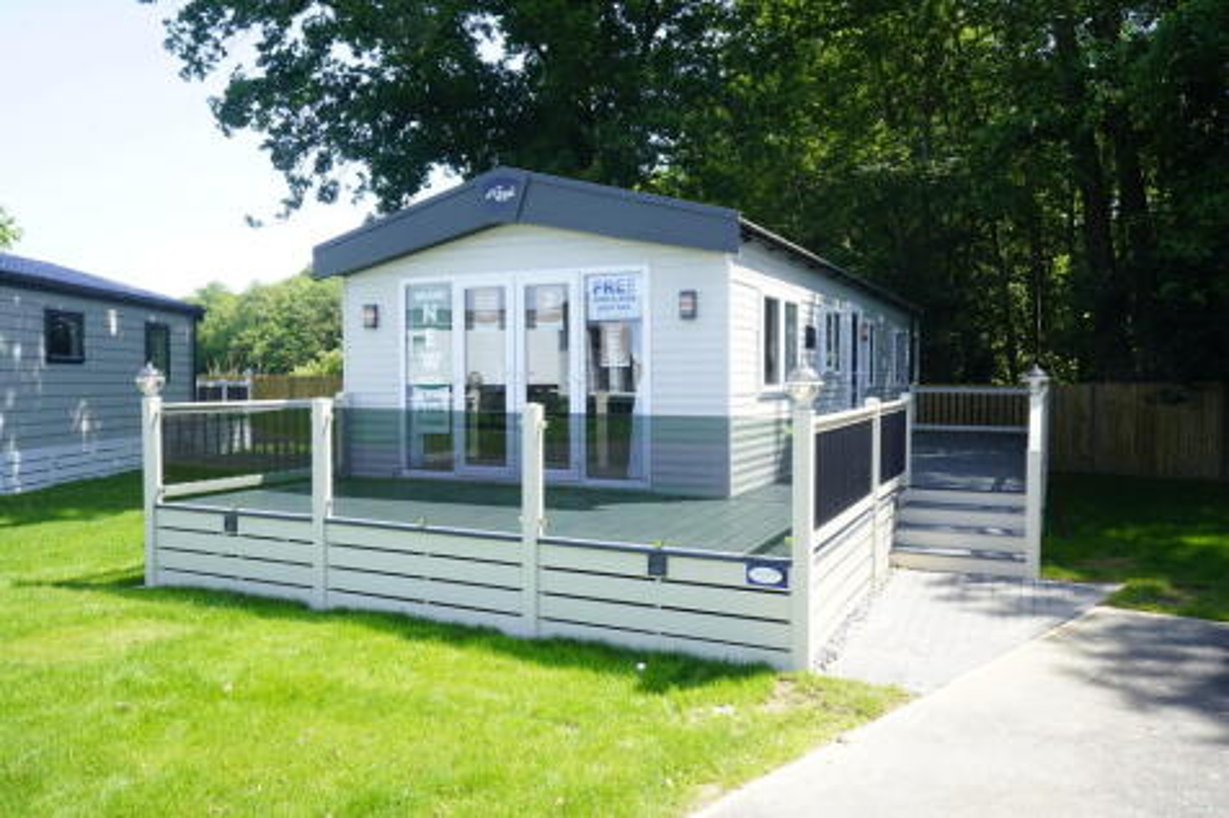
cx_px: 614
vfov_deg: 47.9
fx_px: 921
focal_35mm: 27
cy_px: 409
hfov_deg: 67.4
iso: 640
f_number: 18
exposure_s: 1/60
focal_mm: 27
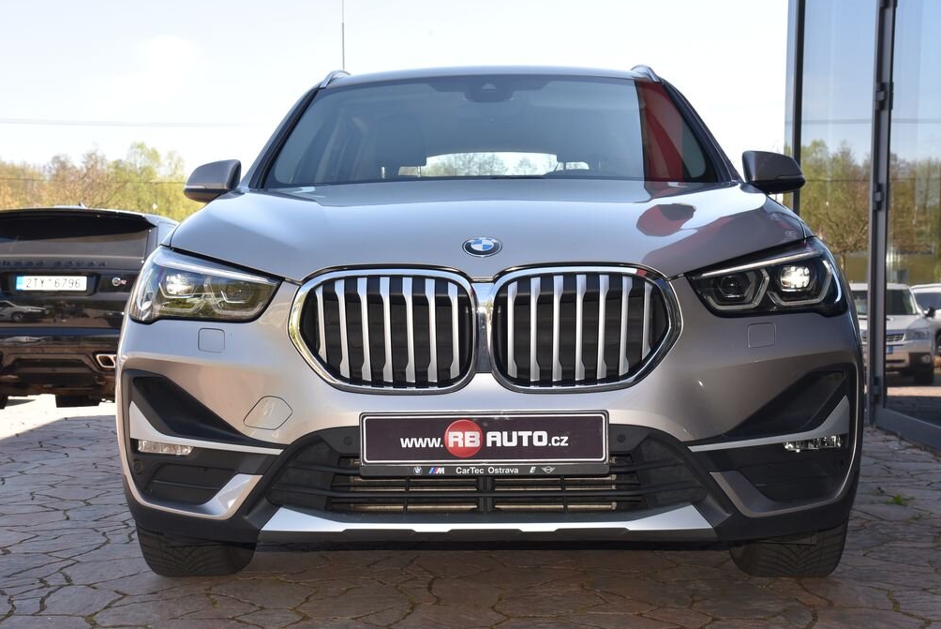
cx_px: 467
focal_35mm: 51
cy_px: 316
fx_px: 1334
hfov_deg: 38.9
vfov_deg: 26.5
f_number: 9
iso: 500
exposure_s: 1/200
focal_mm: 50
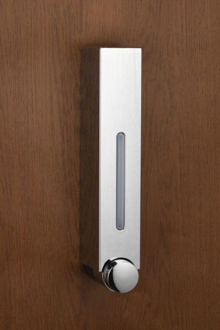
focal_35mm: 127
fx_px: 1164
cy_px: 165
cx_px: 110
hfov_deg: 10.8
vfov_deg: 16.1
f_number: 16
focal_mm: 85
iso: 100
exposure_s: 1/30
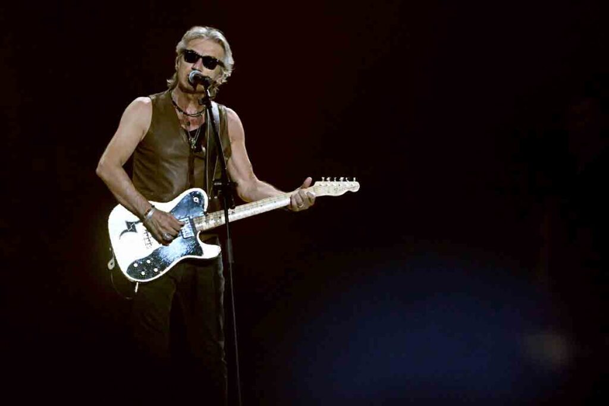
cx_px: 304
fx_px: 6767
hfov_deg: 5.2
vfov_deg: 3.4
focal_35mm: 400
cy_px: 203
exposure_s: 1/640
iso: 2500
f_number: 4
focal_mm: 400
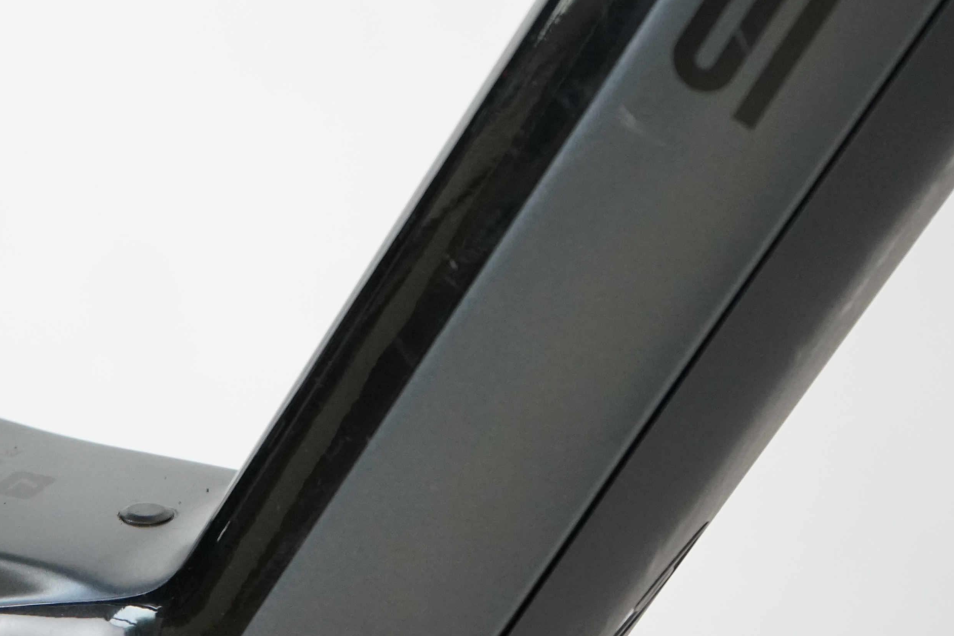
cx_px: -142
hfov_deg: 16.3
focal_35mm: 121
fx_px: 3206
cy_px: -34
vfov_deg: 11.2
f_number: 5.6
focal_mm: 50
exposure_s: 1/200
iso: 2500
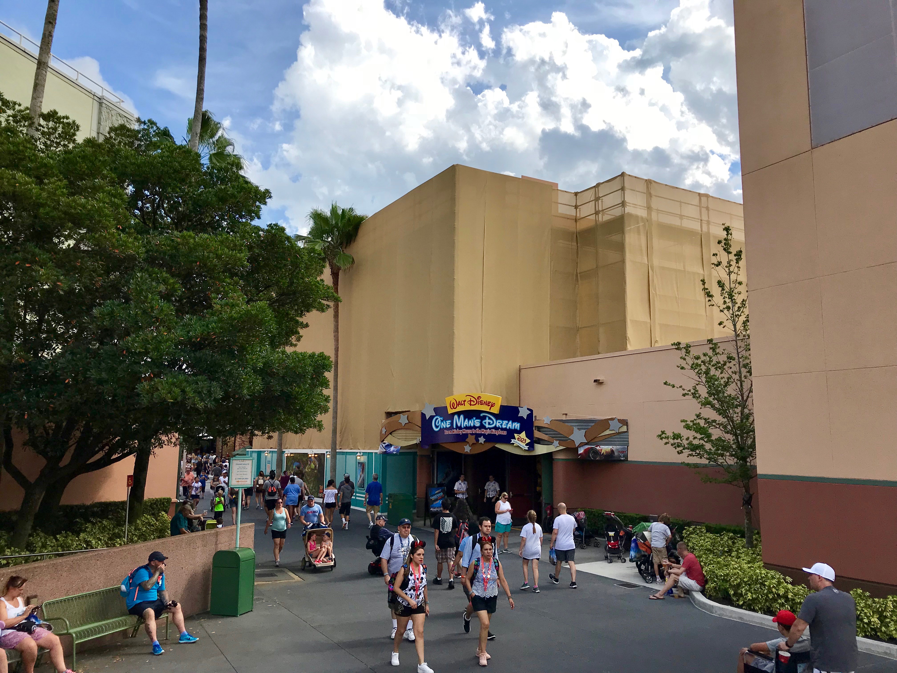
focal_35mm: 28
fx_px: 726
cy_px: 336
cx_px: 448
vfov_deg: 49.7
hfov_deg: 63.4
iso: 20
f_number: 1.8
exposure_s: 1/1842
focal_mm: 3.99
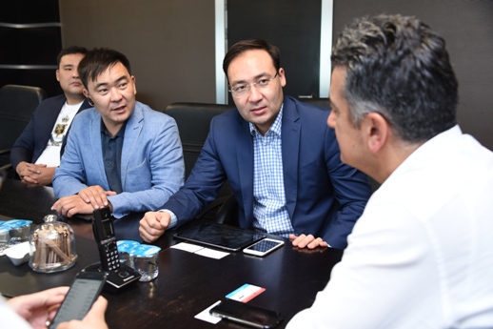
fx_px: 520
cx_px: 246
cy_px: 164
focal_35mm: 38
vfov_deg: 35.0
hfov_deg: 50.7
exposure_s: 1/125
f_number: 4
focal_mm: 38
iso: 1000
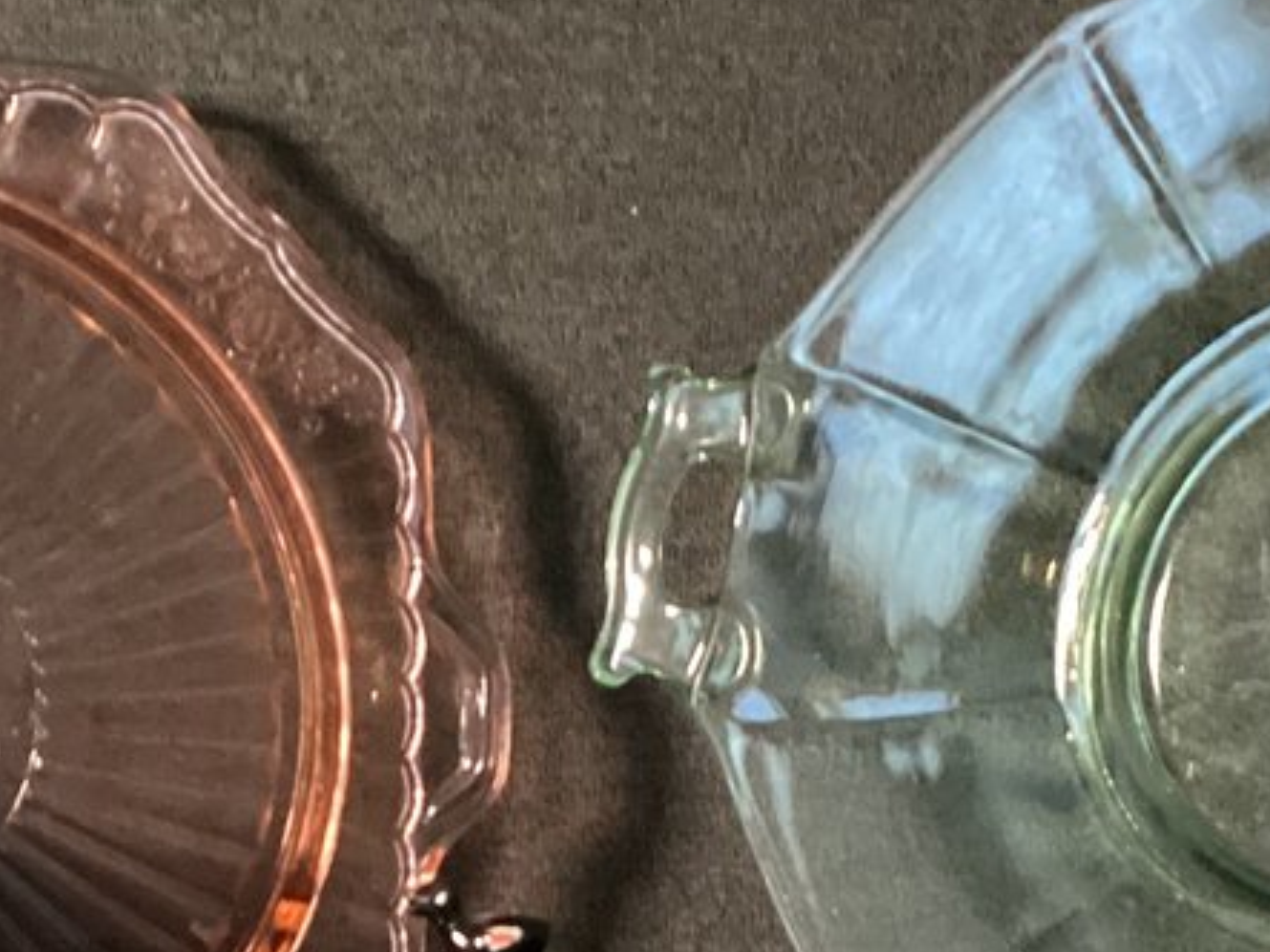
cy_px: 1352
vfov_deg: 13.3
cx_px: 446
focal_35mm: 106
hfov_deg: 18.5
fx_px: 3888
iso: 320
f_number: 2.4
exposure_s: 1/40
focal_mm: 3.3
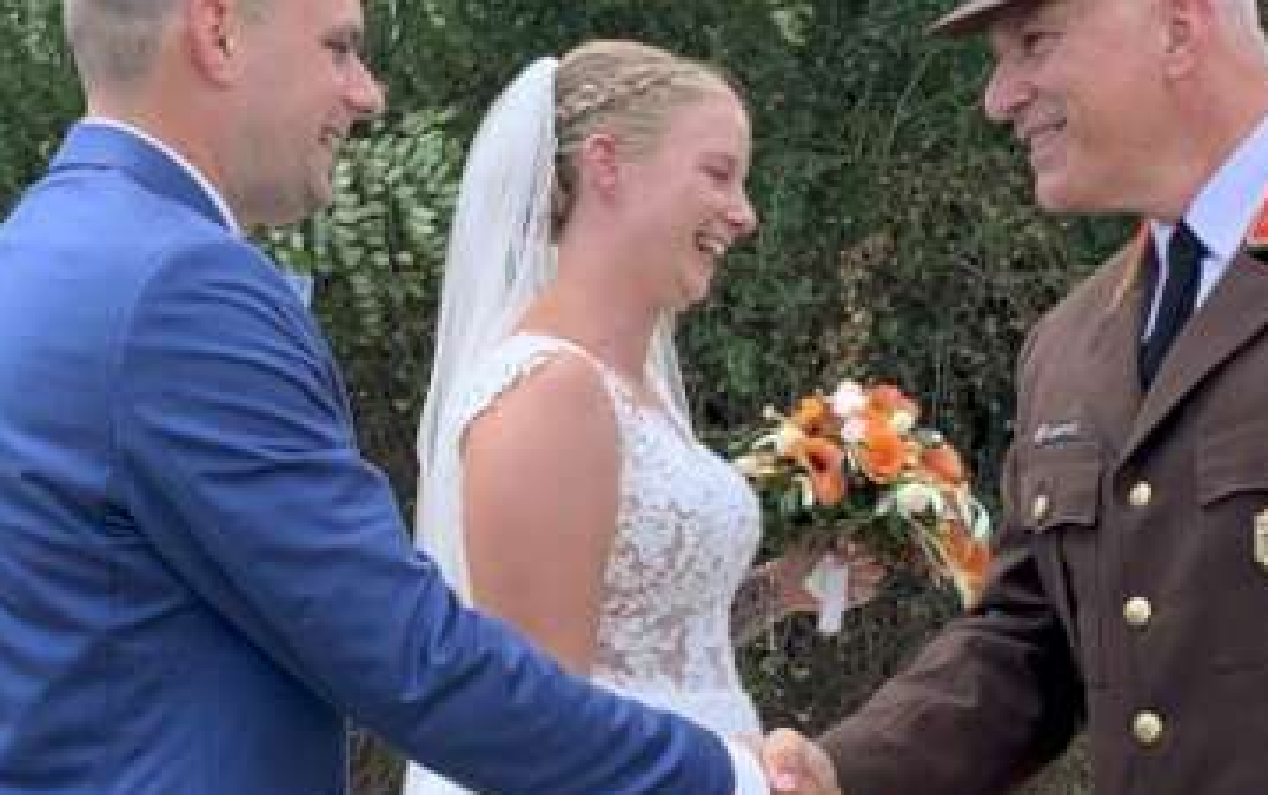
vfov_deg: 14.2
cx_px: 812
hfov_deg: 22.5
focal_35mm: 92
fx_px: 3182
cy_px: 625
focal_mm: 4.25
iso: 25
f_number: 1.8
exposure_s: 1/555
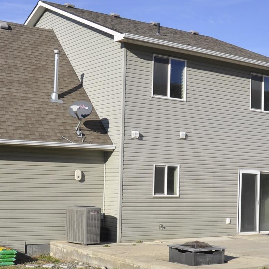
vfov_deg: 26.7
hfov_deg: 26.9
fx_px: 563
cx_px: 139
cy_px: 184
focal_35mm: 64
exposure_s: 1/400
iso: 200
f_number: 10
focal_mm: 18
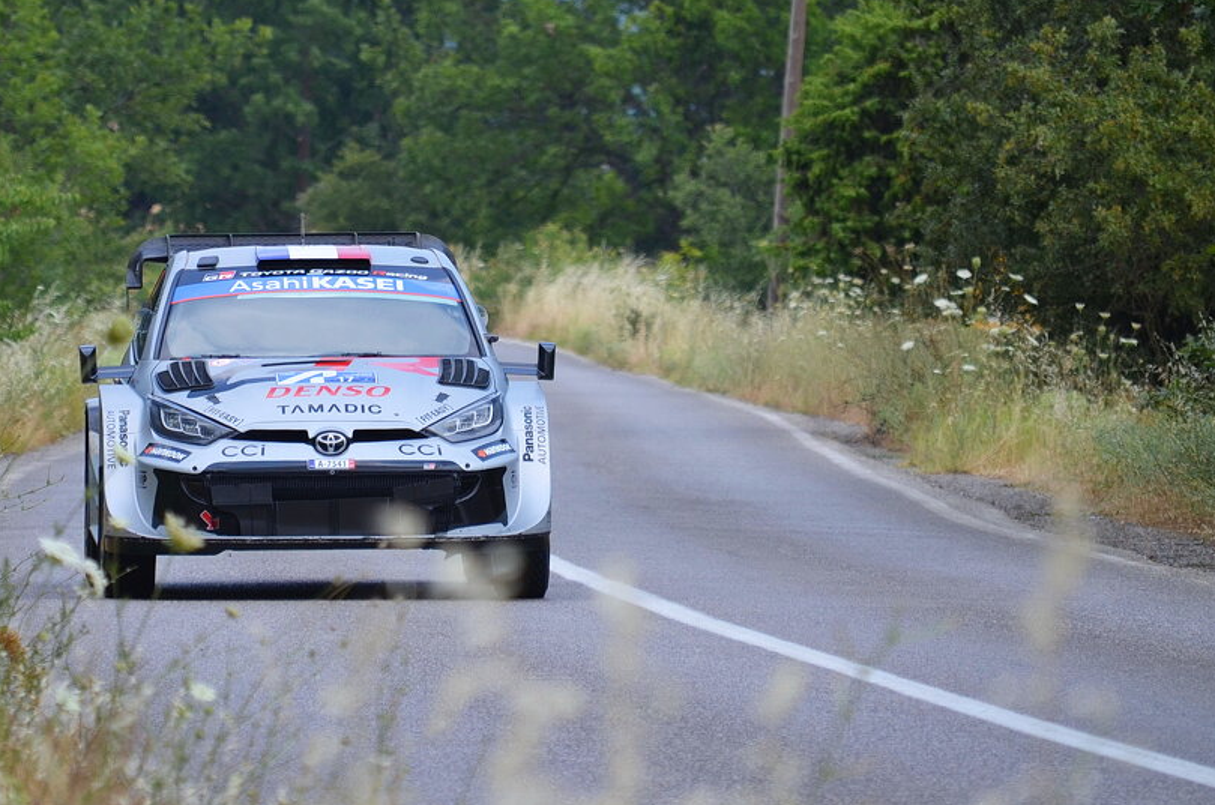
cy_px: 315
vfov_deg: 3.1
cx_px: 369
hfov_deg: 4.6
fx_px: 14989
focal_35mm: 445
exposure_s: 1/1600
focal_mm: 200
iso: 400
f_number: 5.6
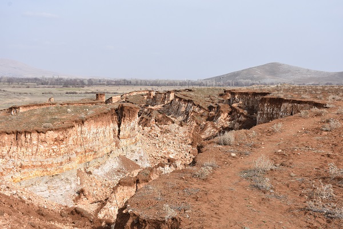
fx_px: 486
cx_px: 172
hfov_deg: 38.9
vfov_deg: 26.5
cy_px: 114
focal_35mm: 51
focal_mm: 34
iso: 200
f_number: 8
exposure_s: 1/500
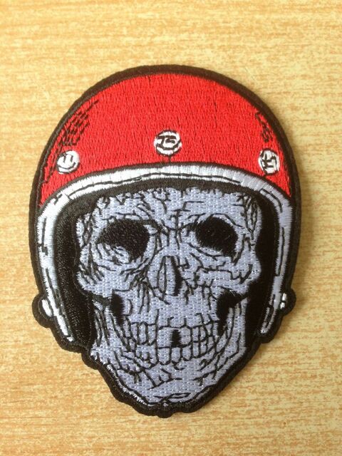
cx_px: 171
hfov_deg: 42.9
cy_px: 228
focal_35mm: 33
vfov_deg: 55.4
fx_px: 435
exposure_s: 1/20
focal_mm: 4.12
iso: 80
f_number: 2.4
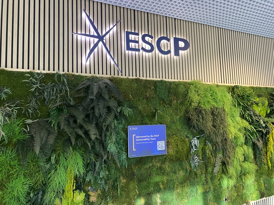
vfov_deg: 53.1
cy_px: 102
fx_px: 206
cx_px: 137
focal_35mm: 26
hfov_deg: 67.3
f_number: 1.8
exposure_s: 1/60
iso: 200
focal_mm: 4.25
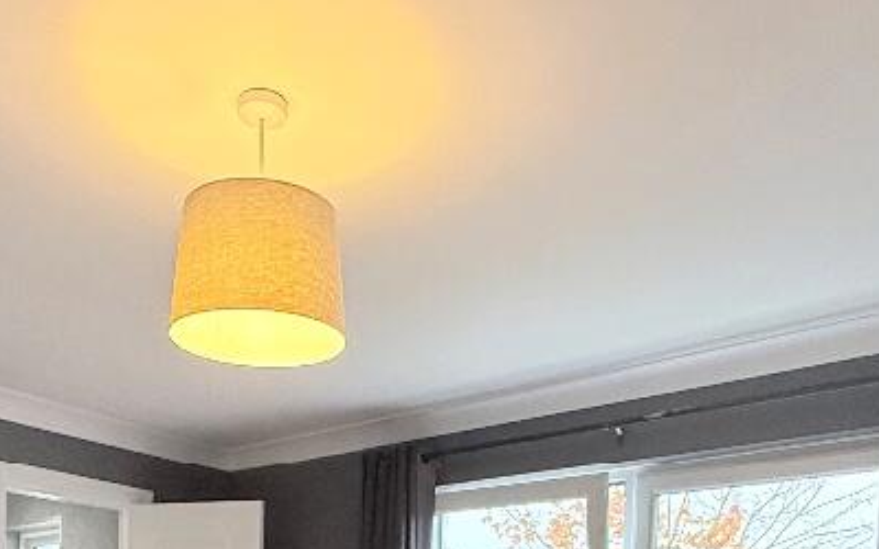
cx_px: 345
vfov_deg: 27.4
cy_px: 736
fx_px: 910
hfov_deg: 51.2
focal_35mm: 38
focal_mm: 2.22
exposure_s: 1/100
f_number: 2.2
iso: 320
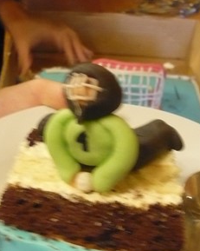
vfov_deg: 23.4
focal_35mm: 81
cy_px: 180
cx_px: 99
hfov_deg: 18.9
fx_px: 600
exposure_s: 1/10
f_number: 3
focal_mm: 6.6
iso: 400
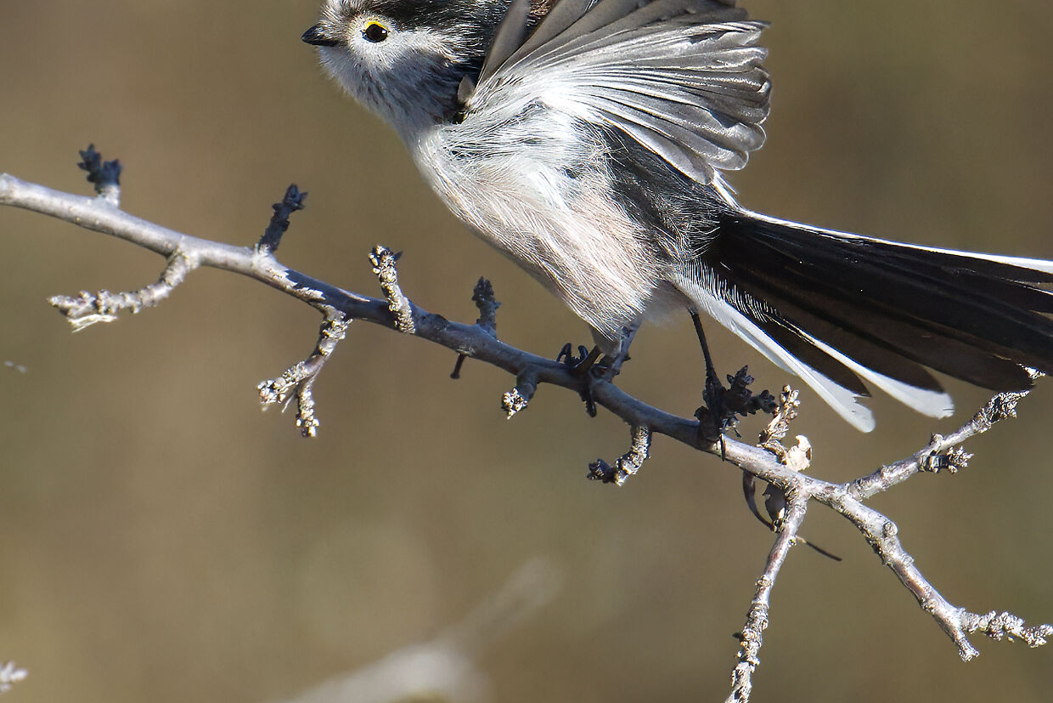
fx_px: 47563
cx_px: 231
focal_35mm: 1626
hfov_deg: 1.3
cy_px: 201
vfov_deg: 0.8
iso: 2000
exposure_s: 1/2500
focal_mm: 560
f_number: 8
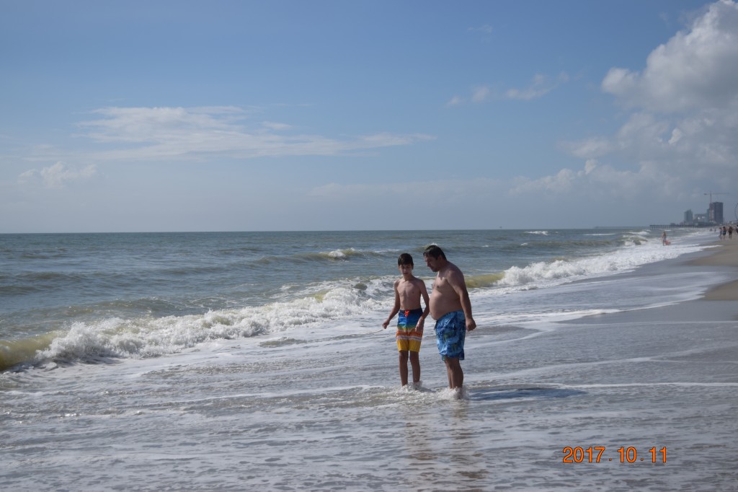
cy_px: 246
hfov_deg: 38.9
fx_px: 1045
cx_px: 369
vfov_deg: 26.5
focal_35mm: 51
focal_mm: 34
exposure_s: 1/4000
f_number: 4.5
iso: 180
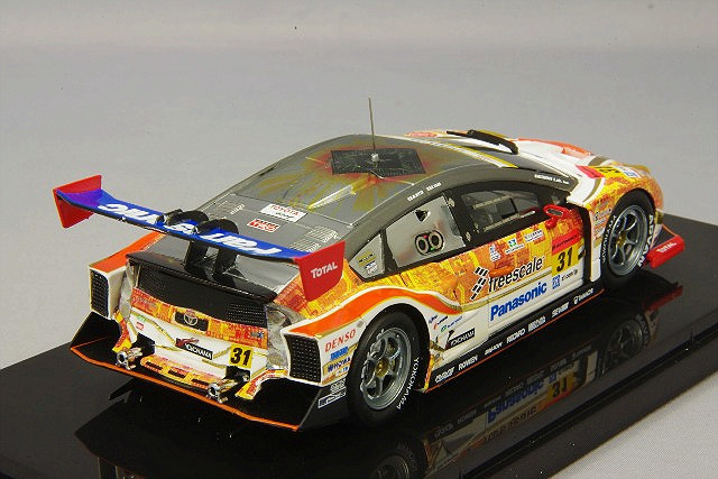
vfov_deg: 12.2
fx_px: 2234
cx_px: 359
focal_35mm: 112
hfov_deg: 18.3
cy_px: 240
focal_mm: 75
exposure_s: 1/1.25
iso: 400
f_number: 32
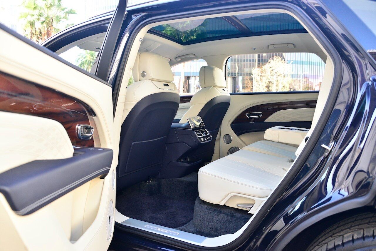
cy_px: 126
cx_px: 188
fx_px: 292
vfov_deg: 46.4
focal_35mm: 28
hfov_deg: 65.5
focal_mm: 28
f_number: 4.5
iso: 800
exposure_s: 1/100
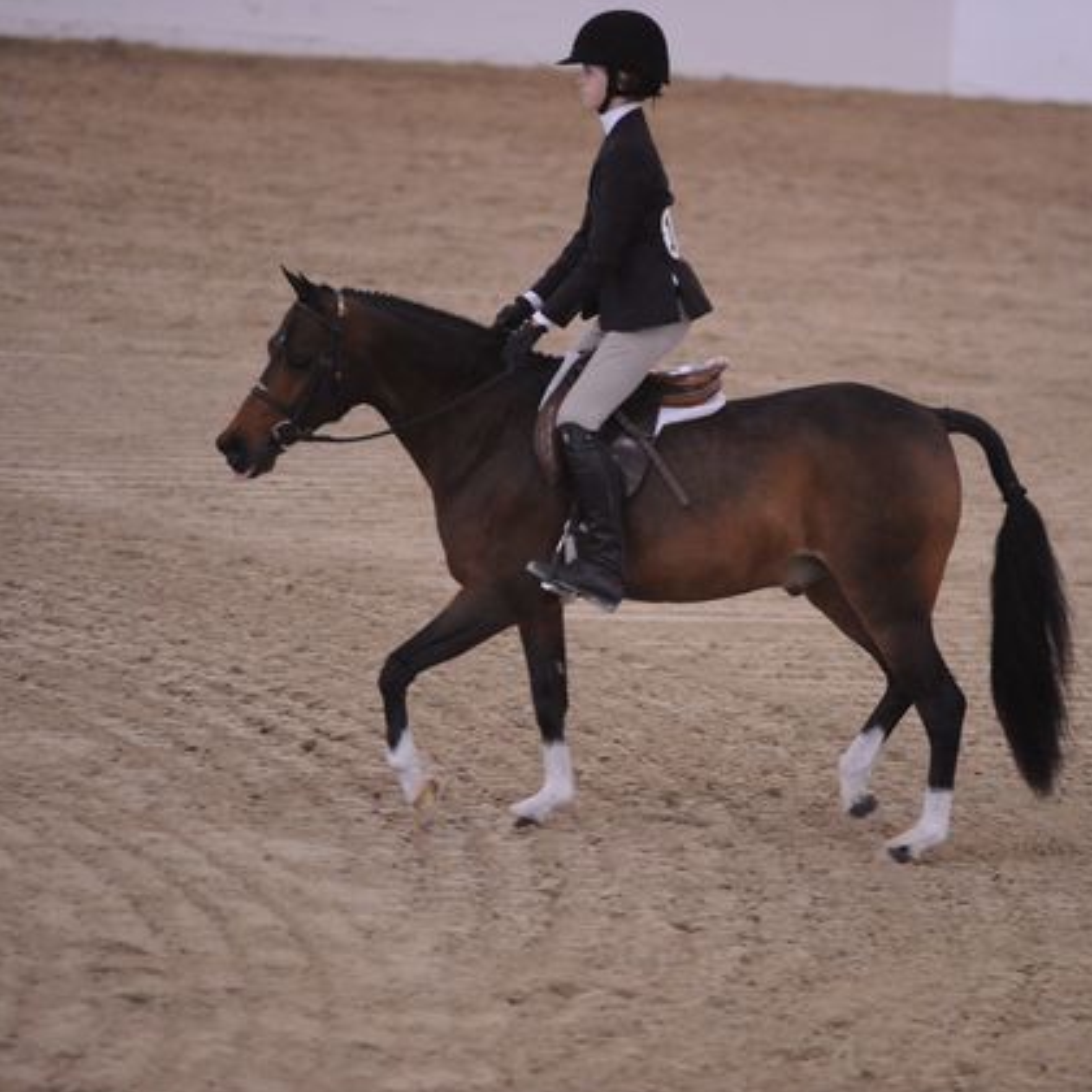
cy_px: 551
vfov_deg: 6.8
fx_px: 9244
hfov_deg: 6.8
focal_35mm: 259
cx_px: 663
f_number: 2.8
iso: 5000
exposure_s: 1/400
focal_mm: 200
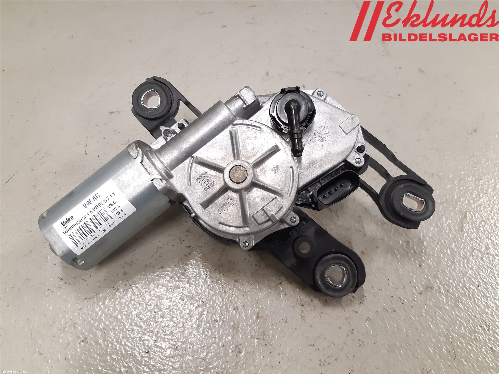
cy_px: 187
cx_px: 250
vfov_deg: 53.1
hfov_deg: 67.3
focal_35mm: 26
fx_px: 375
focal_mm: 3.93
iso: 200
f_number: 1.7
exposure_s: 1/50
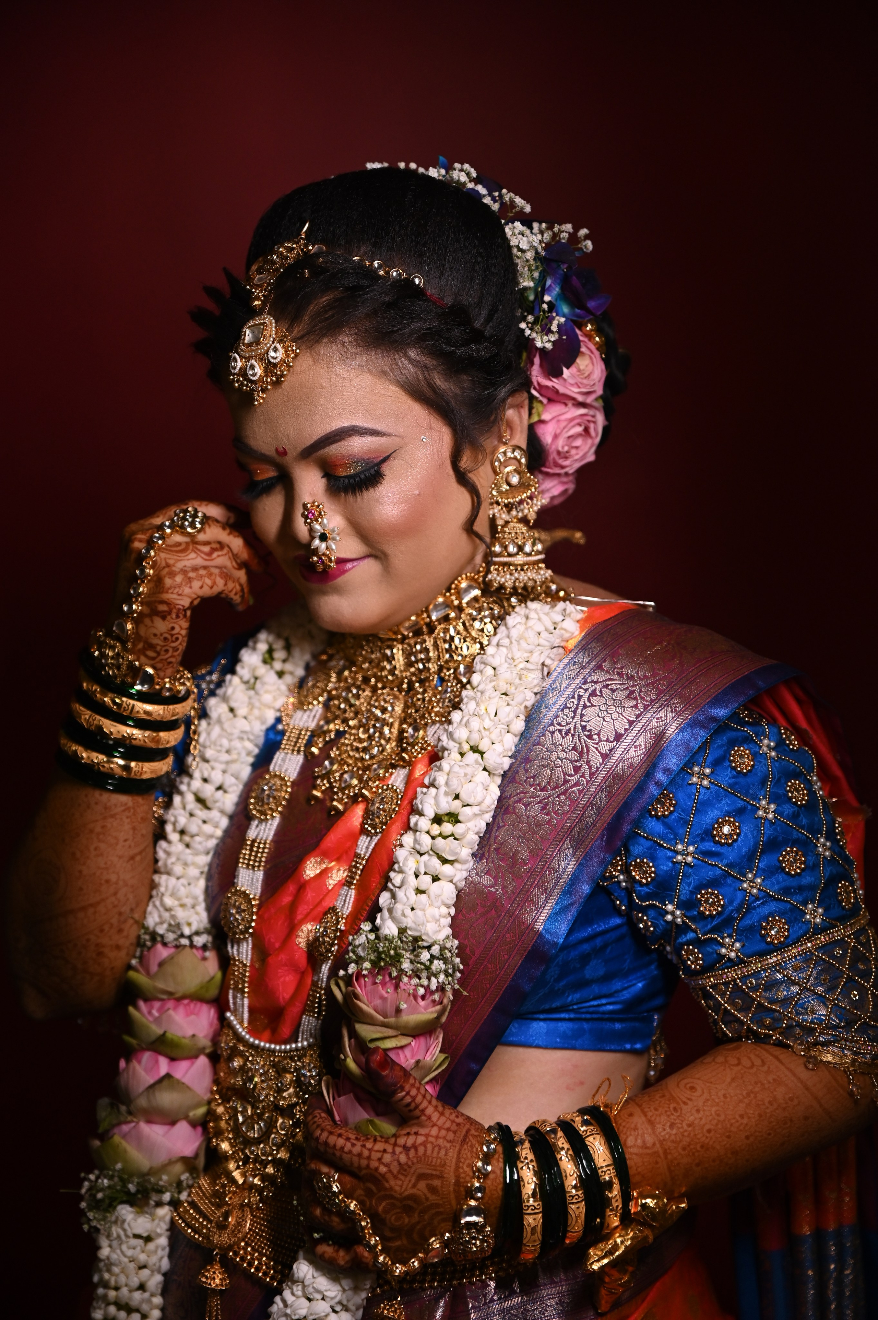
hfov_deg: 19.4
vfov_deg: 28.9
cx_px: 439
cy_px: 660
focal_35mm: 70
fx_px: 2564
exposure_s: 1/200
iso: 800
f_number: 2.8
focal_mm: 70
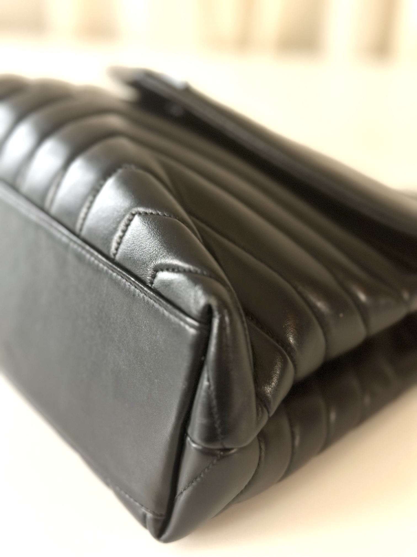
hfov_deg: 30.3
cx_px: 208
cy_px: 278
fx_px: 771
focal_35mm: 48
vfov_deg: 39.7
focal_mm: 6.86
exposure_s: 1/100
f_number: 1.78
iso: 200
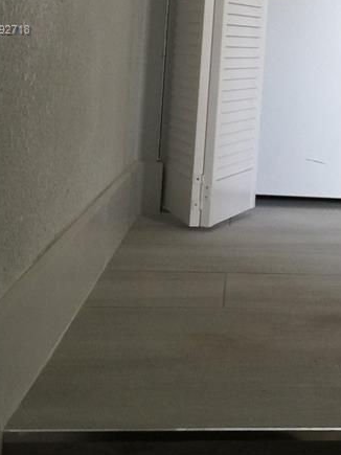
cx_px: 408
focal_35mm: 80
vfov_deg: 23.6
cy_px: 30
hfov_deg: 17.6
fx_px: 1051
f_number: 2.2
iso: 40
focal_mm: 4.15
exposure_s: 1/15
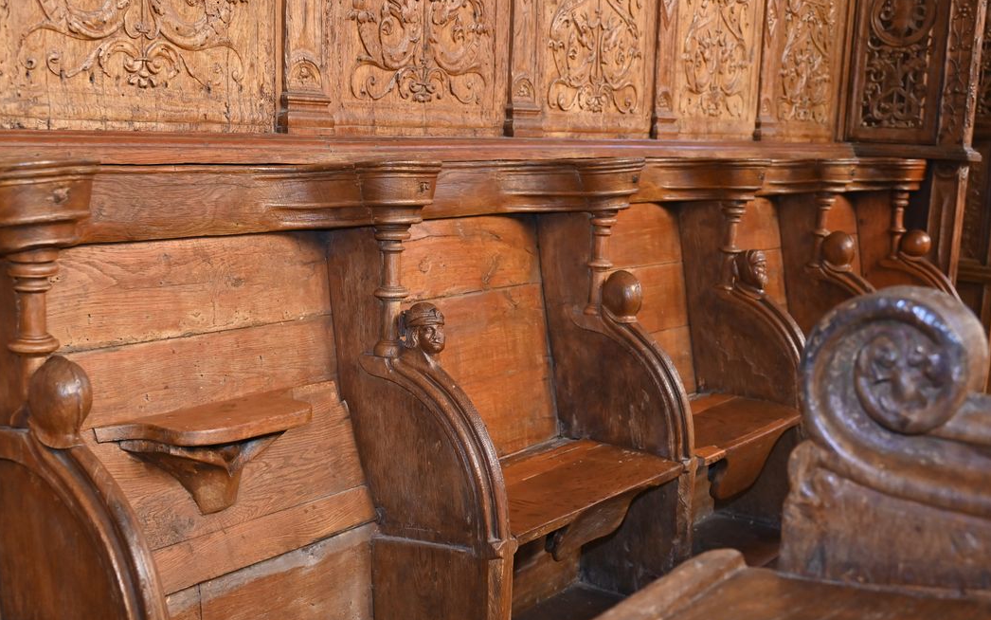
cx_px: 495
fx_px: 1134
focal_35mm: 42
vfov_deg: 30.5
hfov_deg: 47.2
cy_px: 323
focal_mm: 41
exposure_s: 1/60
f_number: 5
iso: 2500
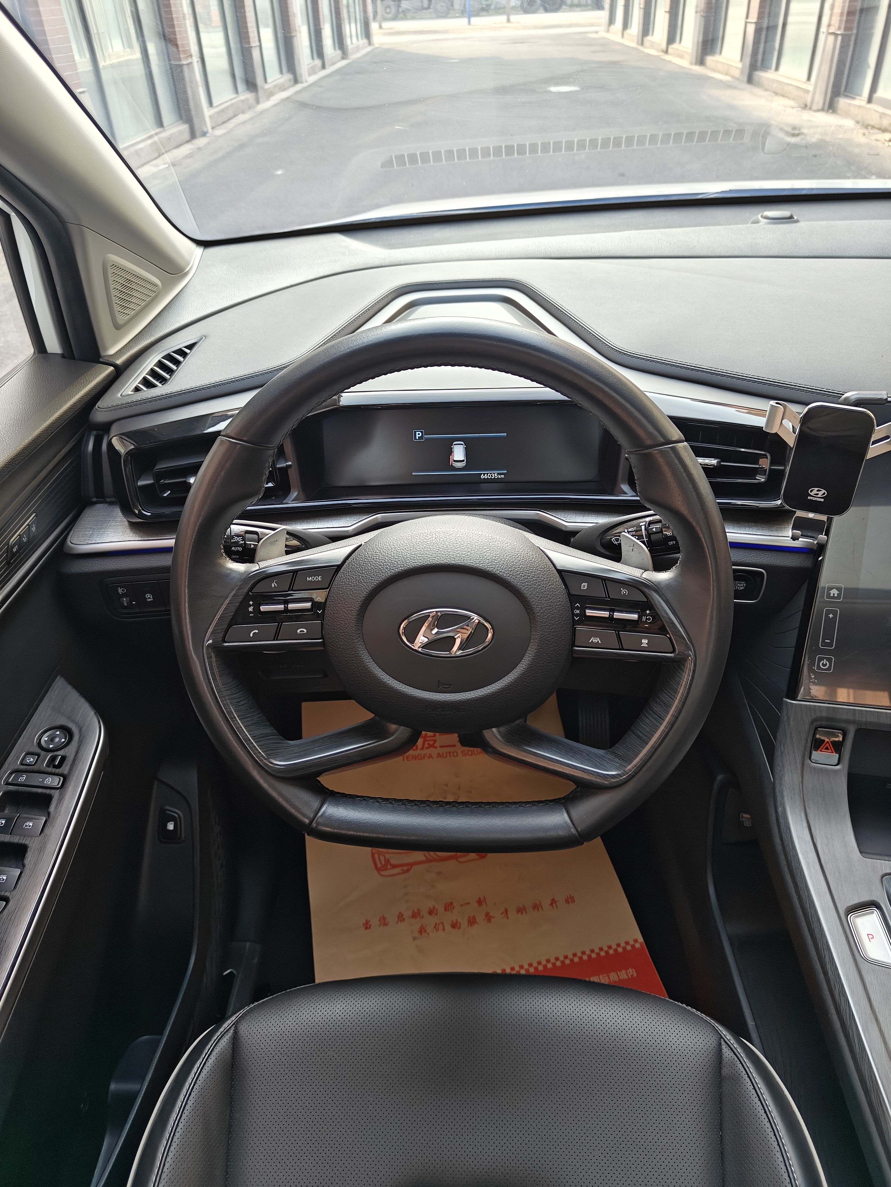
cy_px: 594
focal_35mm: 24
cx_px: 446
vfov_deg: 71.6
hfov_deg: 56.8
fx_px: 824
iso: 50
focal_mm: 5.59
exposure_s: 1/95
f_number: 1.8
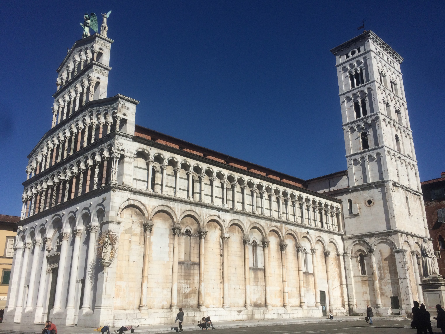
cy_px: 167
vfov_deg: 48.2
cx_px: 222
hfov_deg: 61.7
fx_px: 373
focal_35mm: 29
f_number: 2.2
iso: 32
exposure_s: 1/5128
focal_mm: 4.15
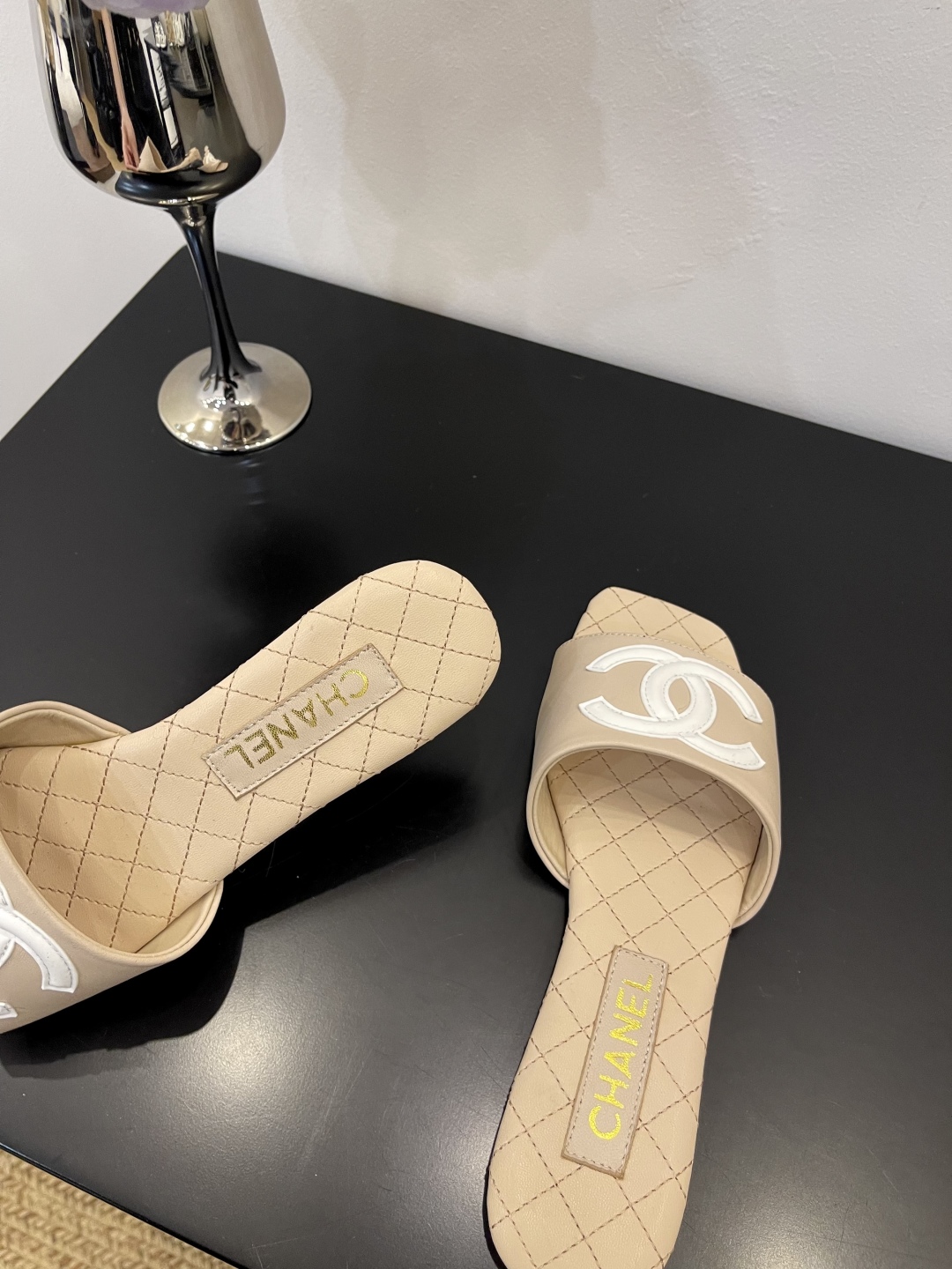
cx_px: 476
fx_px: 953
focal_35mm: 26
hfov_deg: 53.1
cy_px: 634
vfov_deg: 67.3
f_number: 1.6
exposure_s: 1/60
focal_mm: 5.1
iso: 160
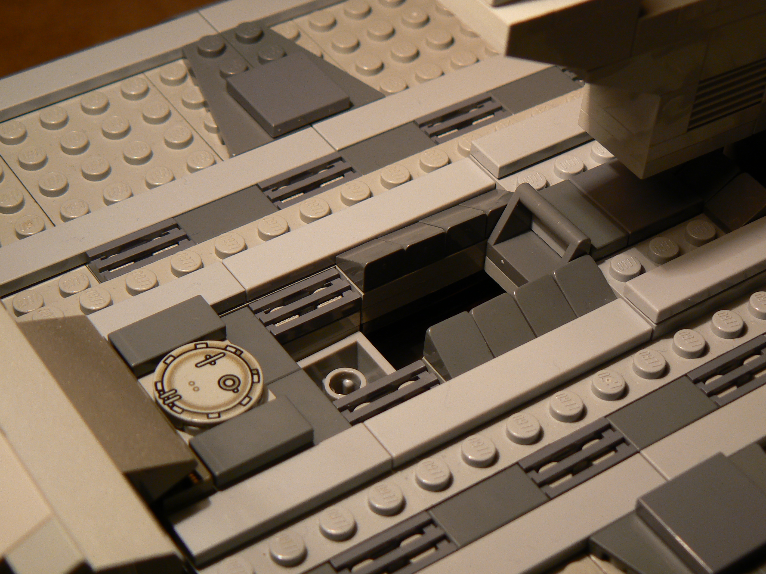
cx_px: 383
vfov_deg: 19.4
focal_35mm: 76
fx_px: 1682
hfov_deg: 25.7
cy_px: 287
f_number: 3.2
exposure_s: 1/30
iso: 100
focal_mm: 12.6
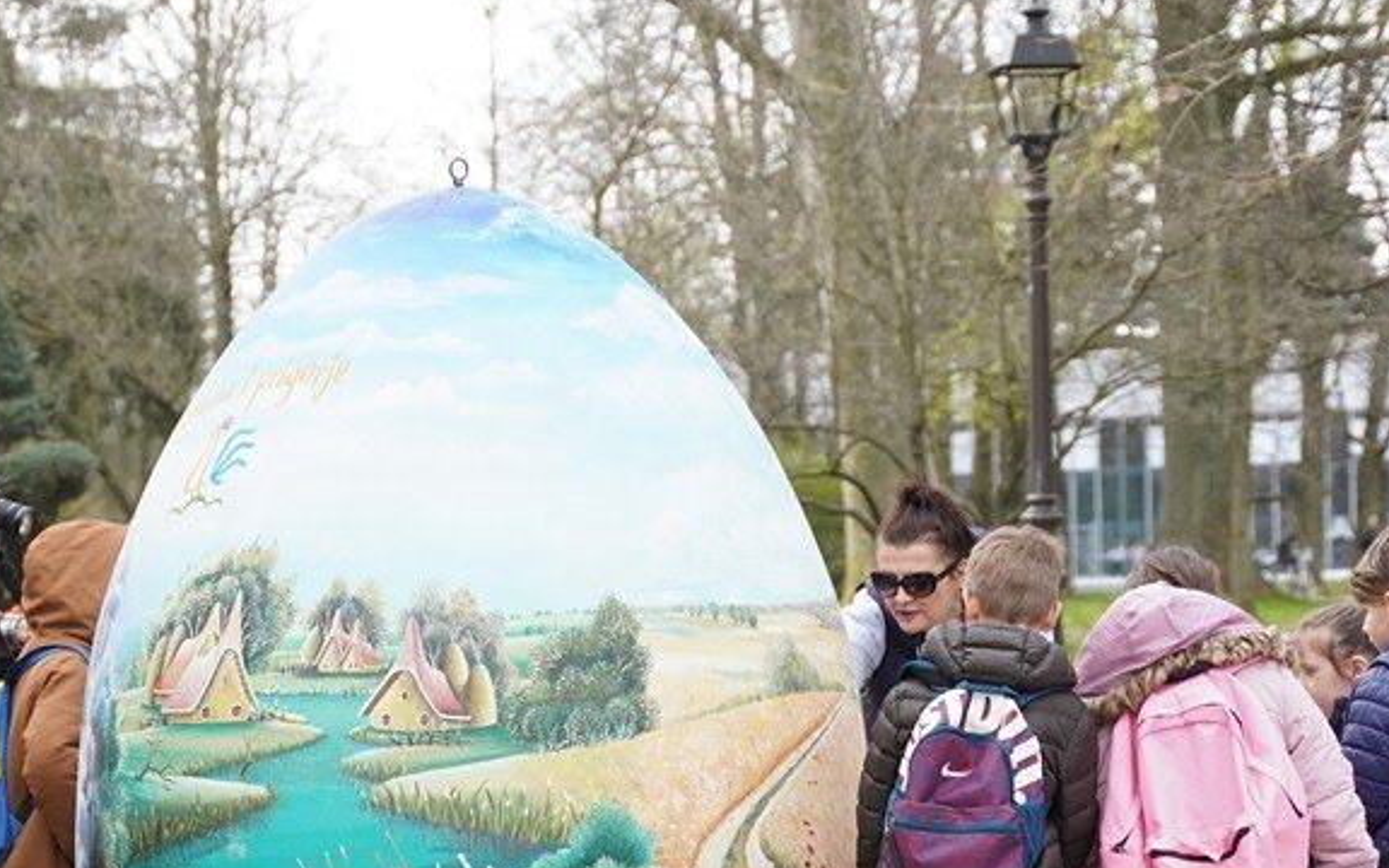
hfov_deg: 15.3
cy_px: 775
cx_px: 393
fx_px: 5148
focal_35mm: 136
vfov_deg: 9.6
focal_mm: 50
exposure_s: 1/4000
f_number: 2.8
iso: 1000
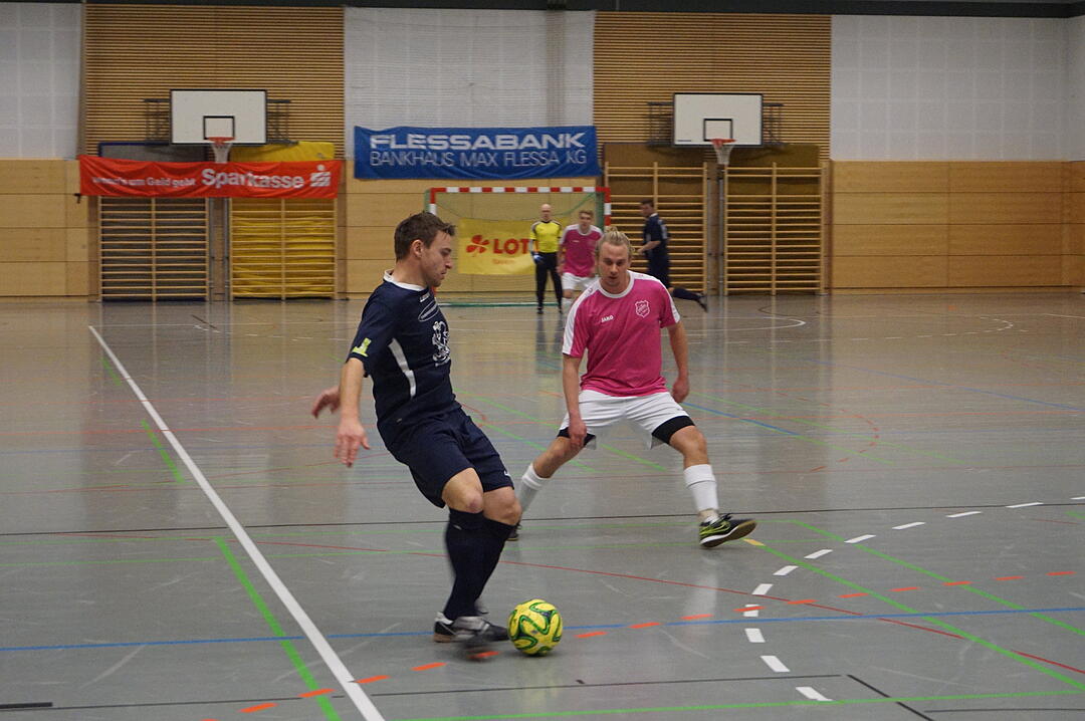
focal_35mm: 82
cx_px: 542
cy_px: 360
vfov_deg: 16.5
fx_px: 2484
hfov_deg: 24.6
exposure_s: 1/200
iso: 3200
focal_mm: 55
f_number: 5.6
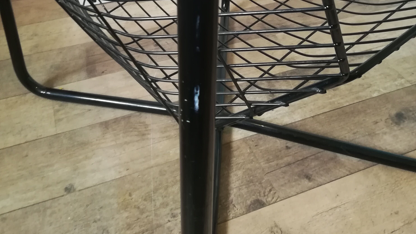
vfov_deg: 28.6
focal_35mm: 38
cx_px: 209
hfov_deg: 52.8
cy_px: -18
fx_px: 419
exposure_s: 1/25
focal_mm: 3.83
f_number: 2.2
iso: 320
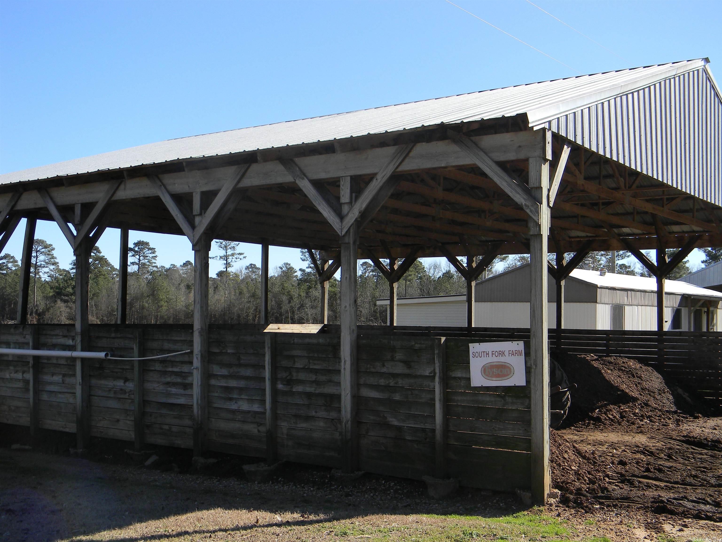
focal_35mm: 41
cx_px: 361
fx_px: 855
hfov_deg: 45.8
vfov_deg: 35.1
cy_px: 271
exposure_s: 1/545
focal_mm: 7.3
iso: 80
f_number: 3.8
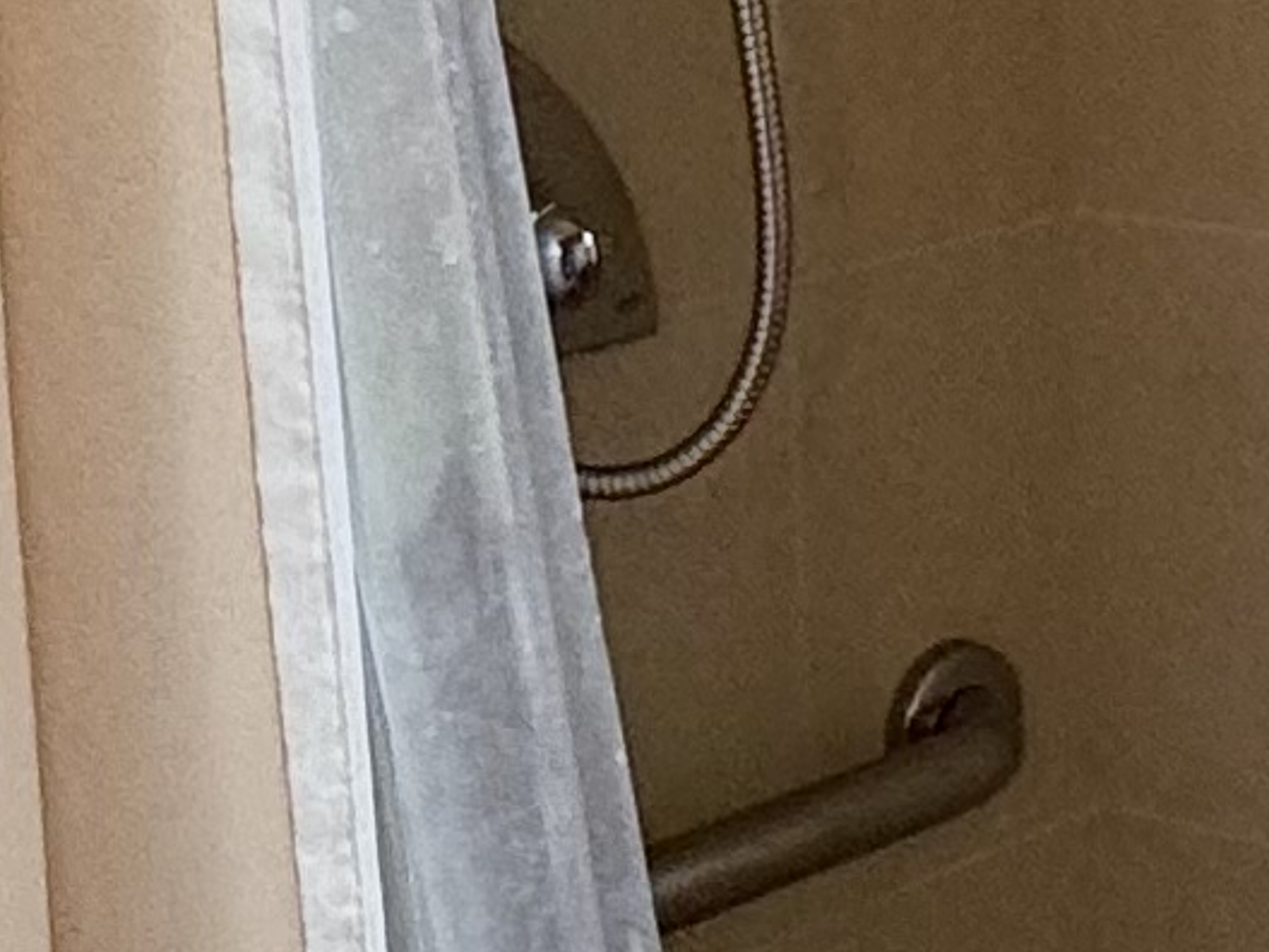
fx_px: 3923
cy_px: -60
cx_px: 1846
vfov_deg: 13.6
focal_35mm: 107
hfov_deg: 16.8
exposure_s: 1/120
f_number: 2.2
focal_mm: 2.22
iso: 50
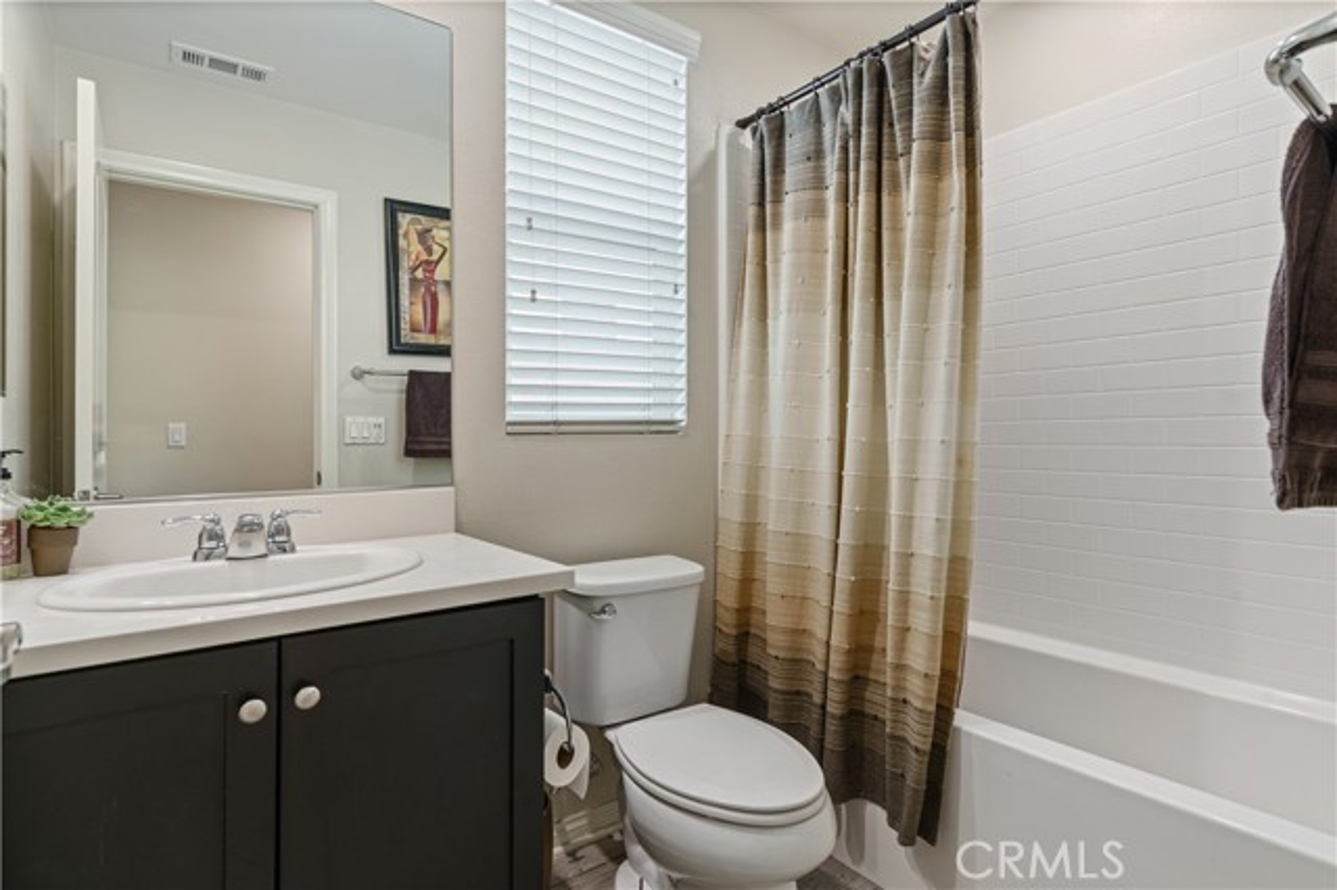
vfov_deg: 70.4
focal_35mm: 17
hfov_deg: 93.3
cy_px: 445
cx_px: 668
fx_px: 631
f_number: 8
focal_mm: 17
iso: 200
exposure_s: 1/6
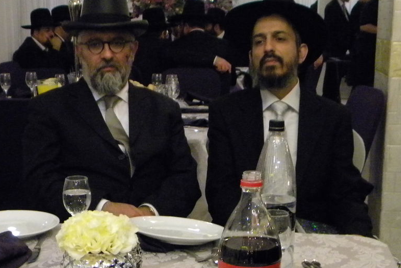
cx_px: 149
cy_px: 225
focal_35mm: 68
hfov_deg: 29.5
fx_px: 757
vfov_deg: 19.7
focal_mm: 6.4
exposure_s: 1/32.6
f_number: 3.7
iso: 800
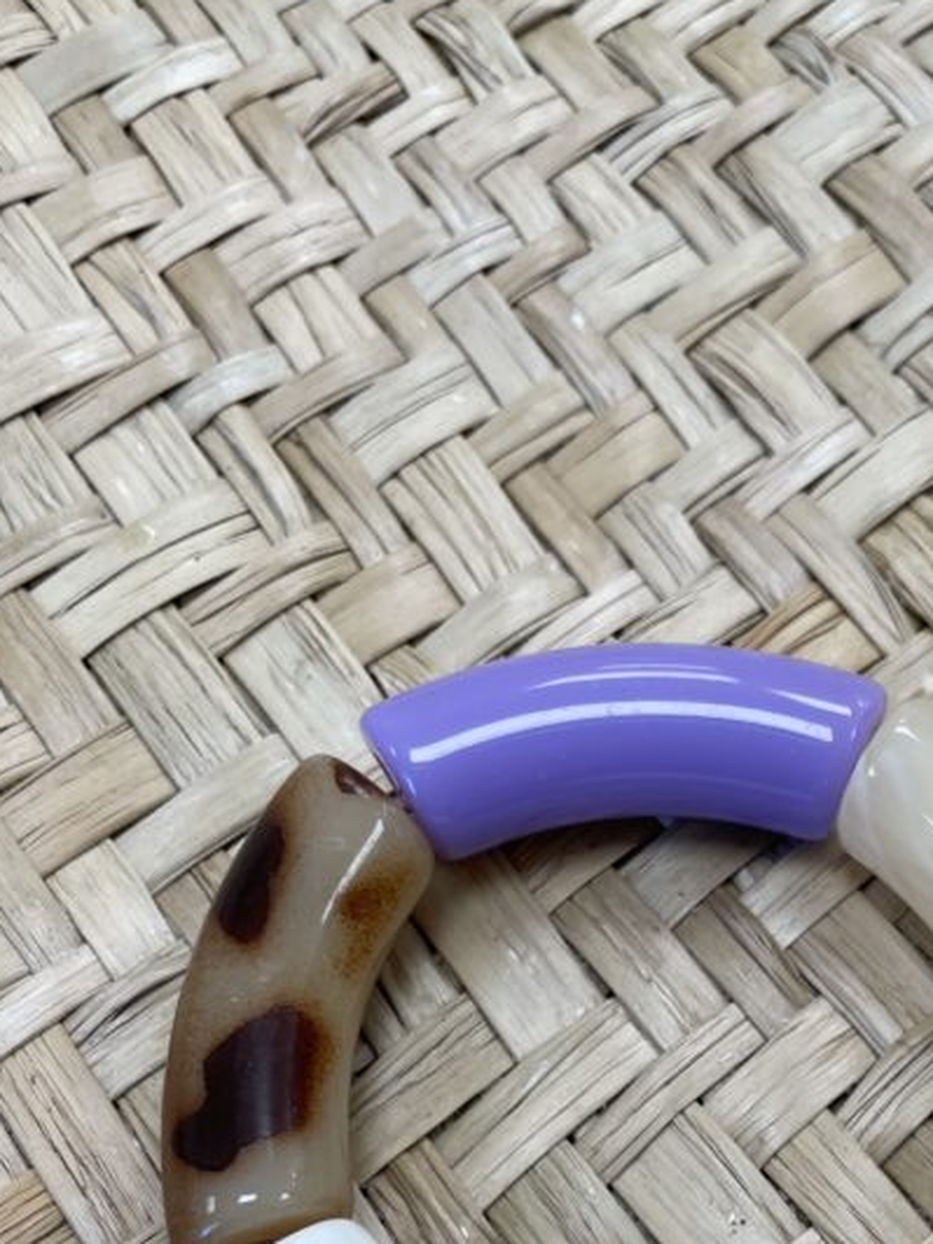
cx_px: 734
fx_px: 1797
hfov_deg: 28.5
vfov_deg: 35.4
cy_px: 1172
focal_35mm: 50
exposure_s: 1/100
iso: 32
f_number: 1.6
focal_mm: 4.2
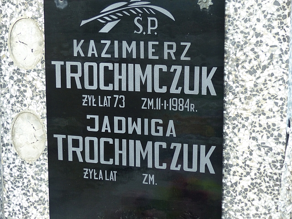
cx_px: 146
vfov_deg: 18.2
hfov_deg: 24.1
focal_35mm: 81
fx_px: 683
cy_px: 110
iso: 250
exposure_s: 1/60
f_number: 2.8
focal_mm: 14.5
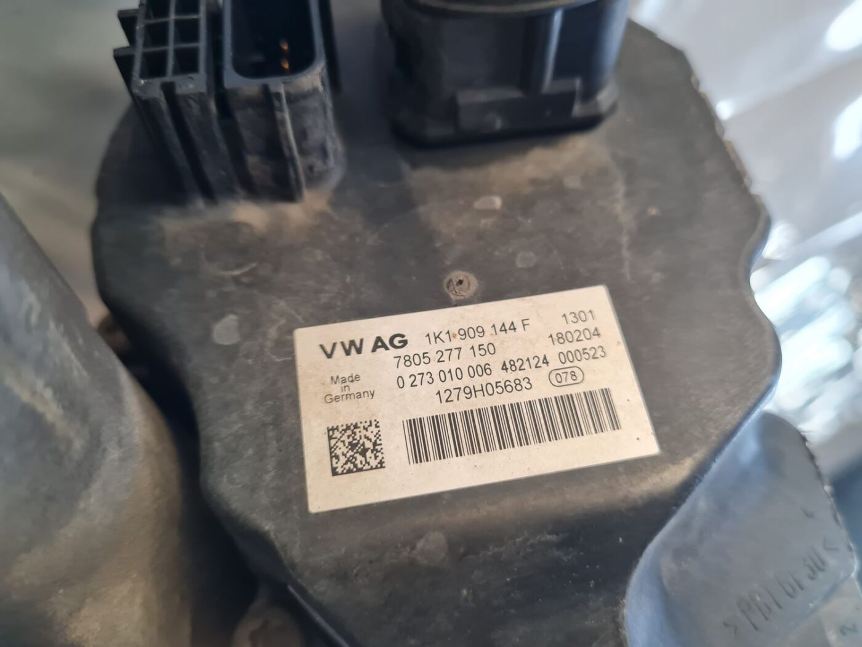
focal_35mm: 26
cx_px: 431
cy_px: 324
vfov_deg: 53.1
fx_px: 647
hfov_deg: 67.3
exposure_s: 1/100
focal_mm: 5.4
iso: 200
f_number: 1.8
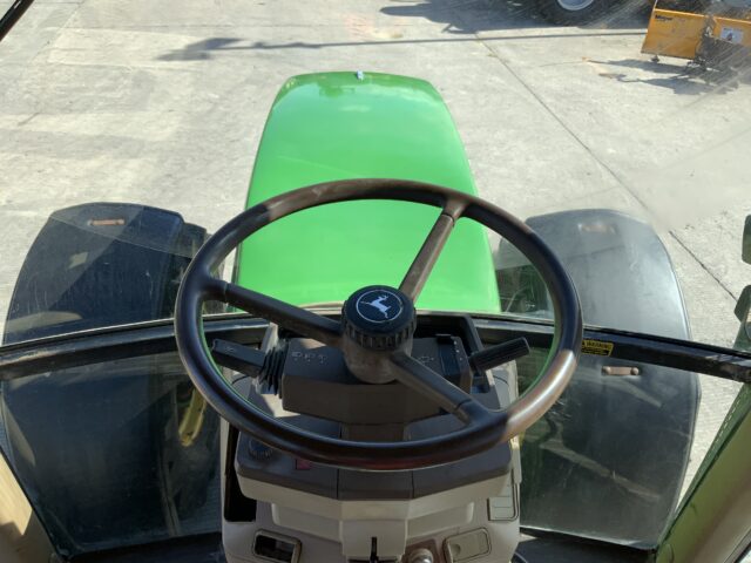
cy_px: 282
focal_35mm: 29
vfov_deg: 48.2
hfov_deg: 61.7
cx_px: 376
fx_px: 629
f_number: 1.8
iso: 16
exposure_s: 1/816
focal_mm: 3
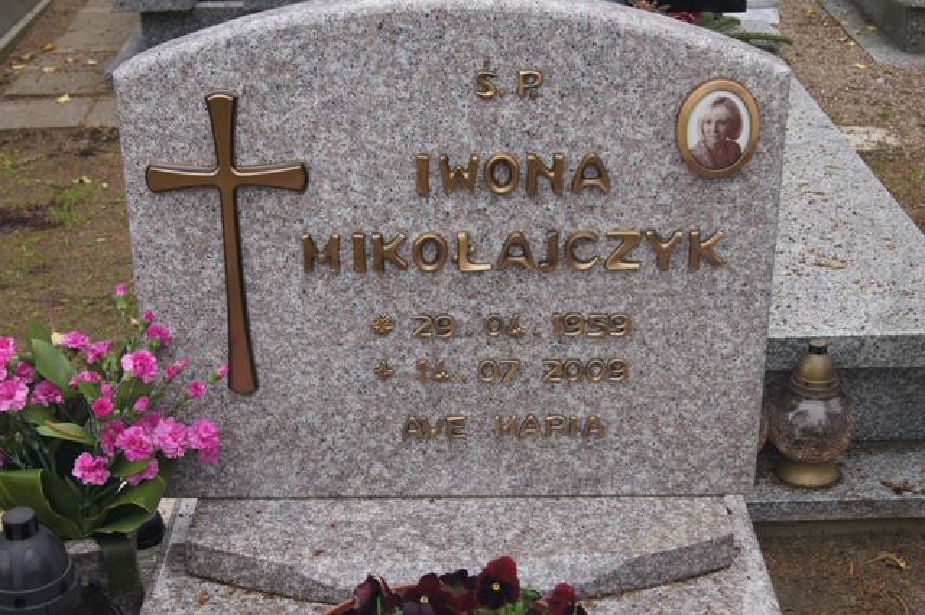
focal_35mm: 52
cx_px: 462
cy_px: 308
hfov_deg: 37.9
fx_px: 1348
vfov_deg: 25.7
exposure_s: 1/160
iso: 200
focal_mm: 35
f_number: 8
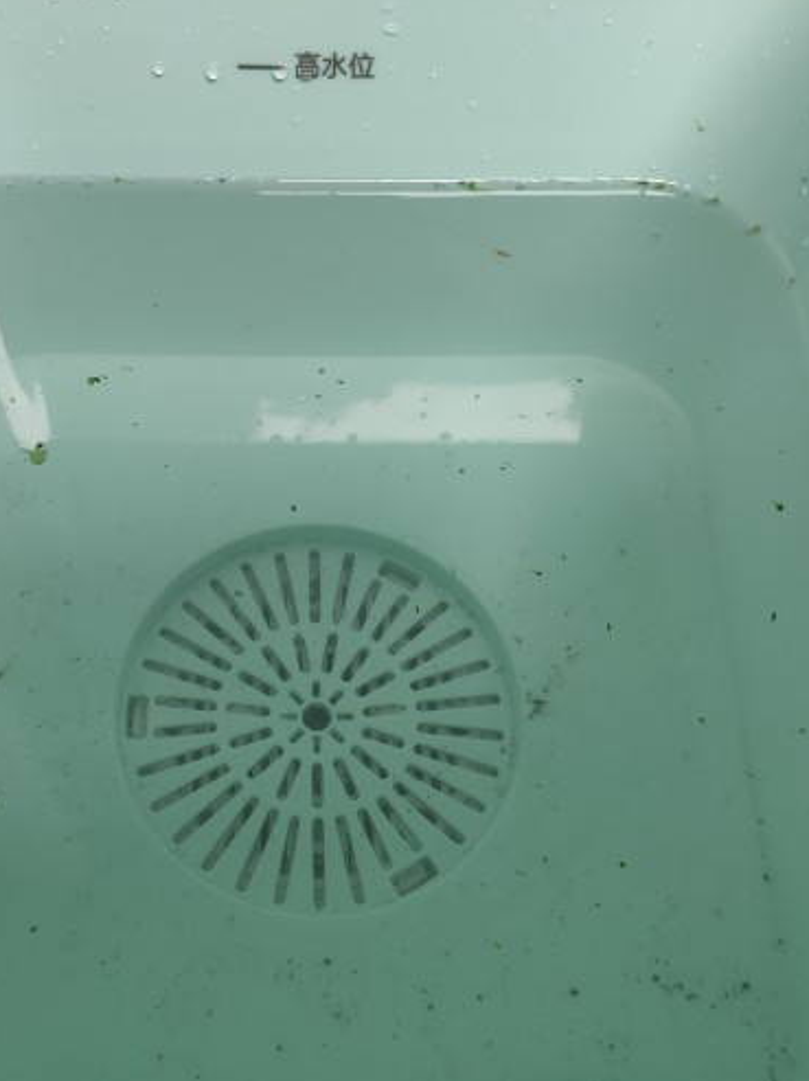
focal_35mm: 38
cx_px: 287
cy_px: 583
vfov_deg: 49.0
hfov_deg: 37.4
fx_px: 1186
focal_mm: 4.77
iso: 403
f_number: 1.75
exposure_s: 1/33
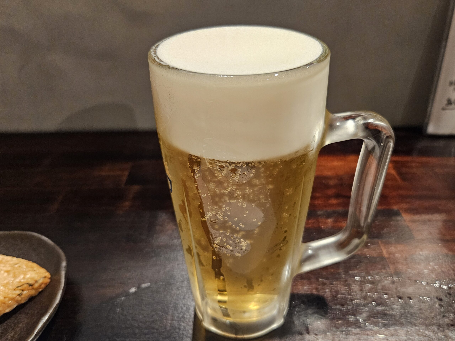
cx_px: 228
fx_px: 302
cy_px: 170
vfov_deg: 58.9
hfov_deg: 73.9
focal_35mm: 23
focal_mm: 5.4
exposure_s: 1/60.2
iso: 640
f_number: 1.8
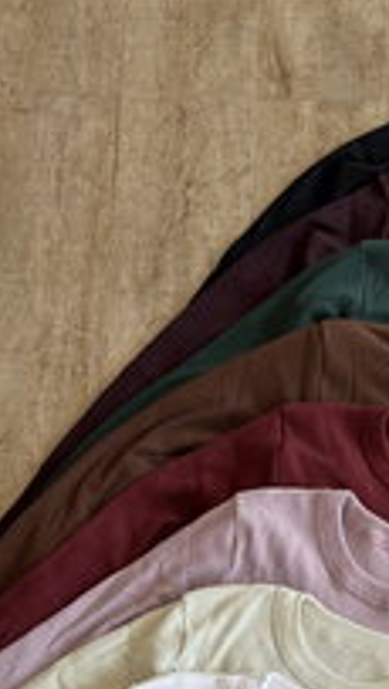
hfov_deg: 16.2
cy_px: 816
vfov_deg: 25.7
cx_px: 321
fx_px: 1355
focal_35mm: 74
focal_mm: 5.96
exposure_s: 1/135
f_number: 1.6
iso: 32
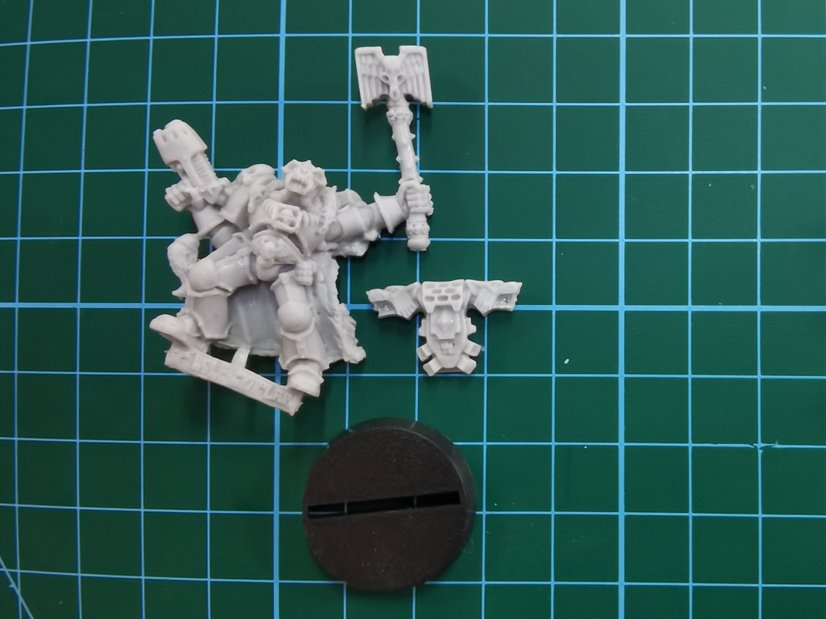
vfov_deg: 53.1
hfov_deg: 67.3
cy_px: 310
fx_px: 620
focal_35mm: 26
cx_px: 413
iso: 500
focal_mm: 2.26
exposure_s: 1/25
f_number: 2.2
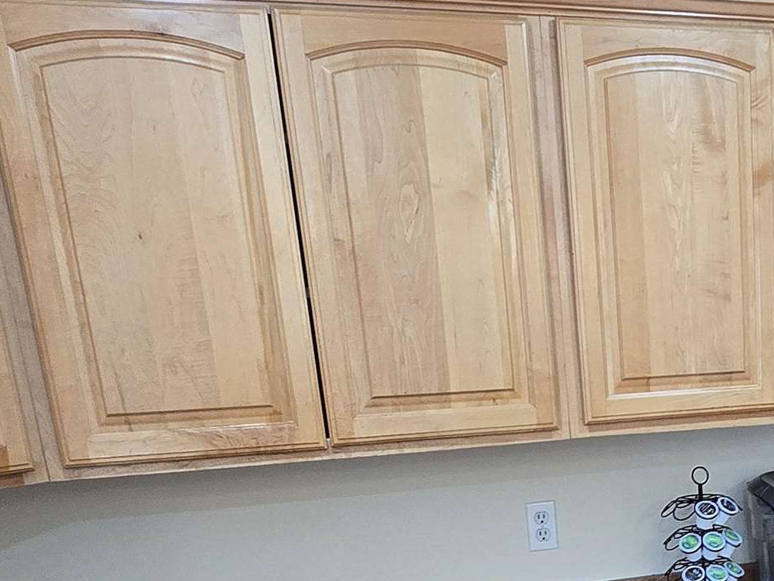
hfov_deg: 41.0
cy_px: 669
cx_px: 670
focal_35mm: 43
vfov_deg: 29.6
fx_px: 962
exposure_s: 1/60
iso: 200
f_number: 2.2
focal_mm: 2.2
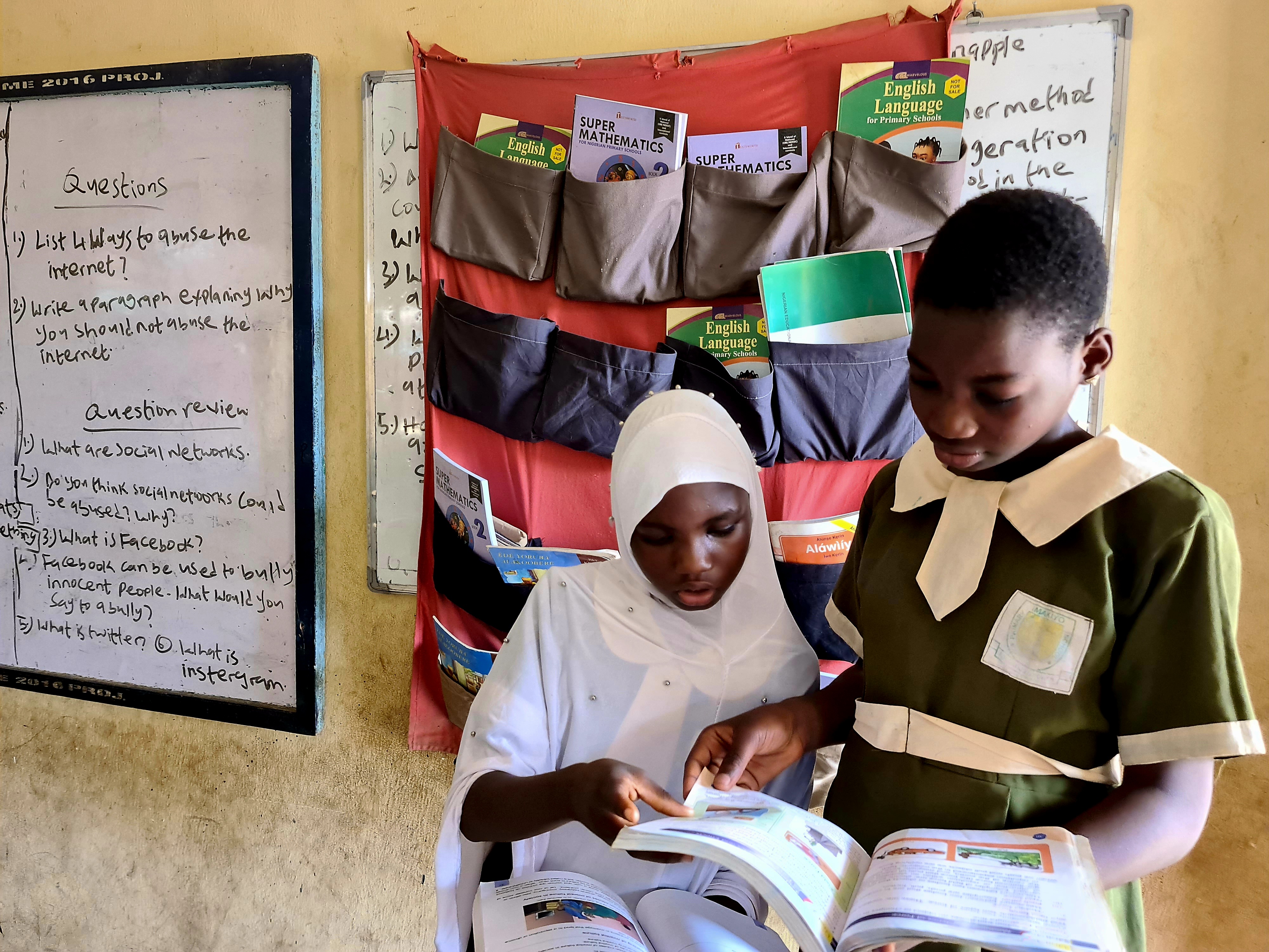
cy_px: 476
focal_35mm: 25
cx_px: 634
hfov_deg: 69.4
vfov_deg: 54.9
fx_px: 916
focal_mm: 7
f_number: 1.8
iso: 400
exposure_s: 1/100
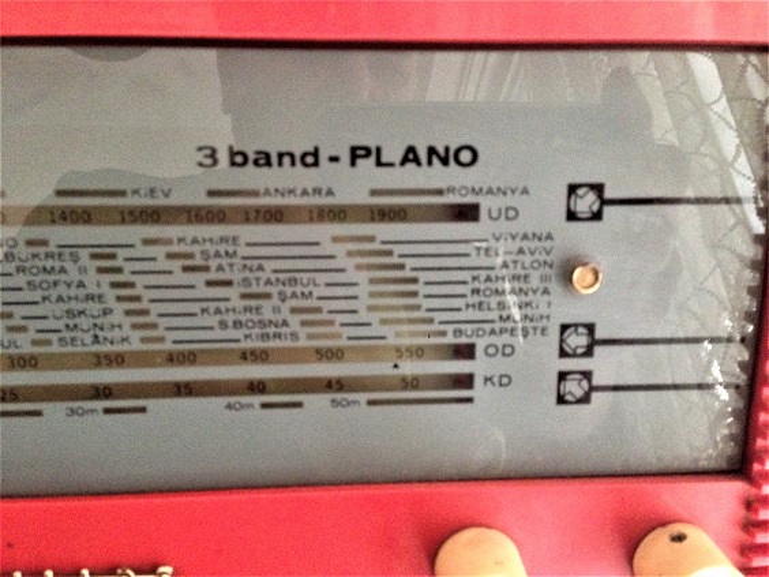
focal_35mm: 33
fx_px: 733
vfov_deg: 42.9
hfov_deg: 55.4
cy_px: 288
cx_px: 384
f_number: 2.4
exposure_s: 1/15
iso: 640
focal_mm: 4.12
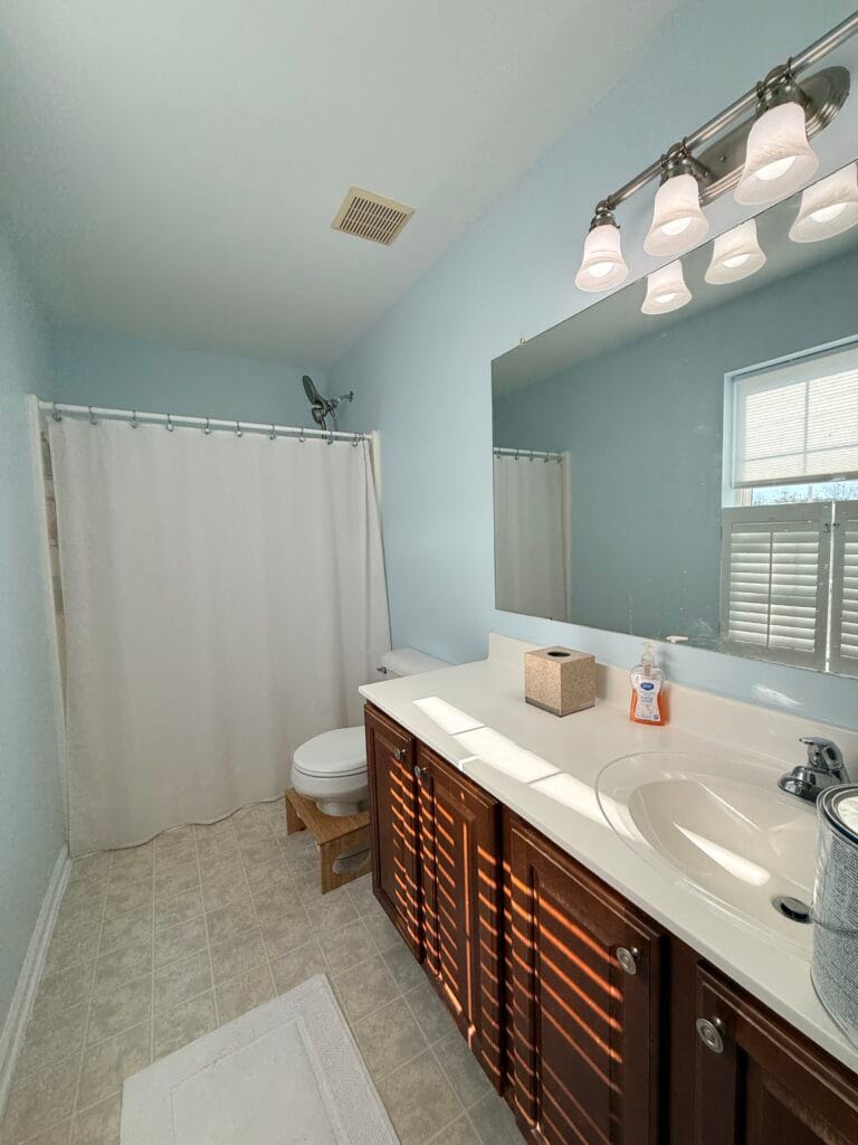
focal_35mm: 14
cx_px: 429
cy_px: 572
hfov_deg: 85.7
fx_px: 463
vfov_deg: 102.1
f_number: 2.2
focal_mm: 2.22
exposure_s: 1/518
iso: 64
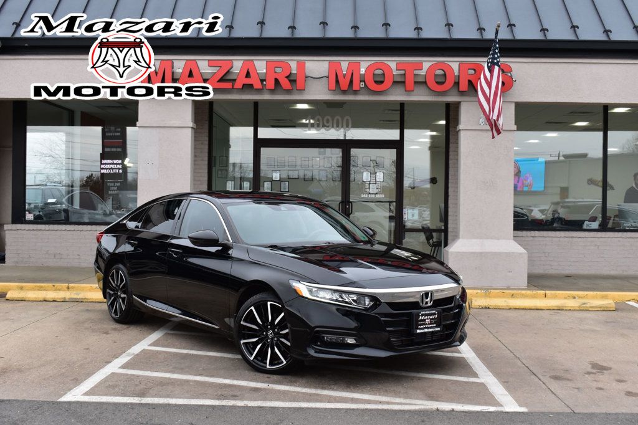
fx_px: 771
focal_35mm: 44
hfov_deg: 45.0
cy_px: 212
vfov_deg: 30.8
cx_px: 319
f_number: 9
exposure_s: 1/100
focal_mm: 29
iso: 400
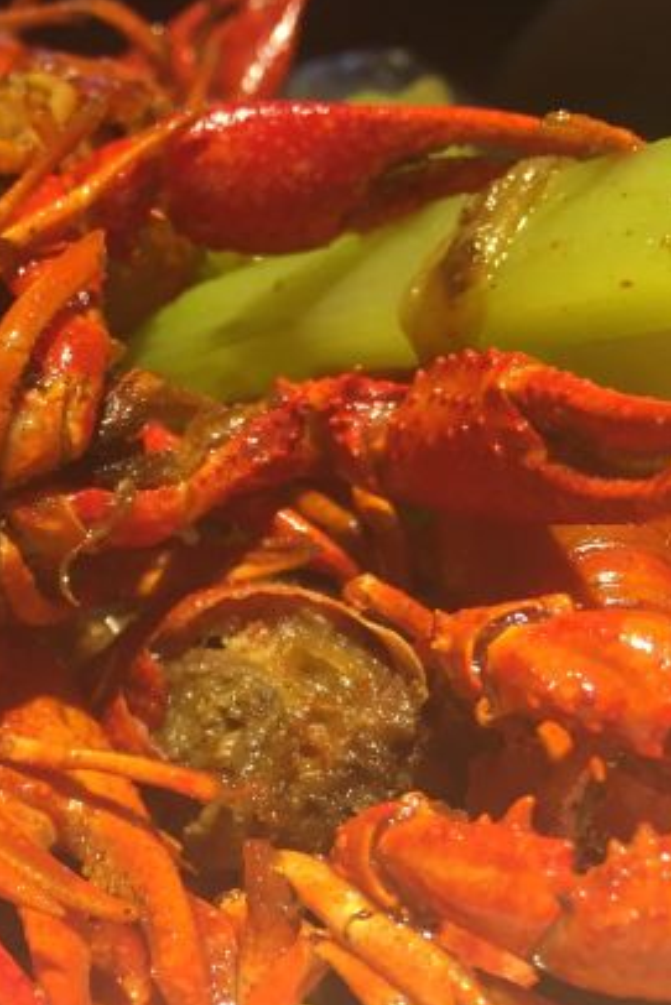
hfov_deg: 25.0
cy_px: 604
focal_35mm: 52
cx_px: 28
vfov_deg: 38.0
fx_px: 1452
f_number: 2.2
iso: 32
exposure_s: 1/33
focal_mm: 4.15
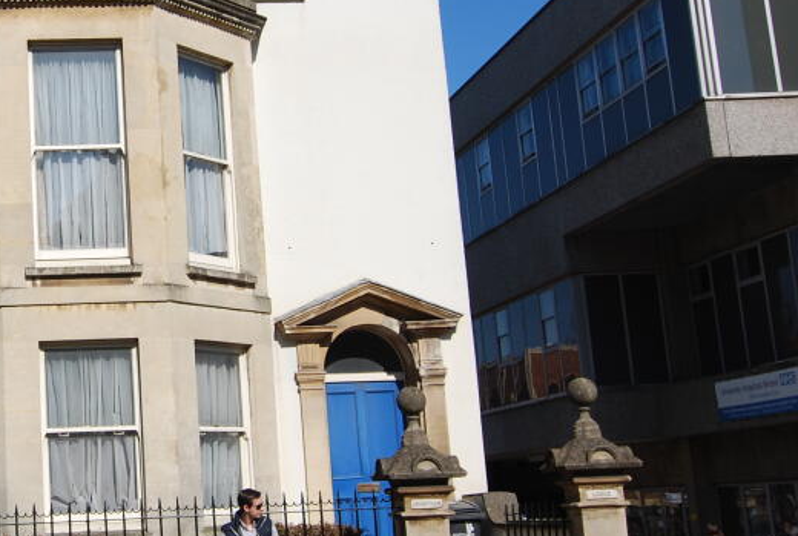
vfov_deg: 21.0
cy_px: 213
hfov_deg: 29.7
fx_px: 1444
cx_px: 87
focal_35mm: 65
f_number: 10
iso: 100
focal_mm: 22
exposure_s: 1/320
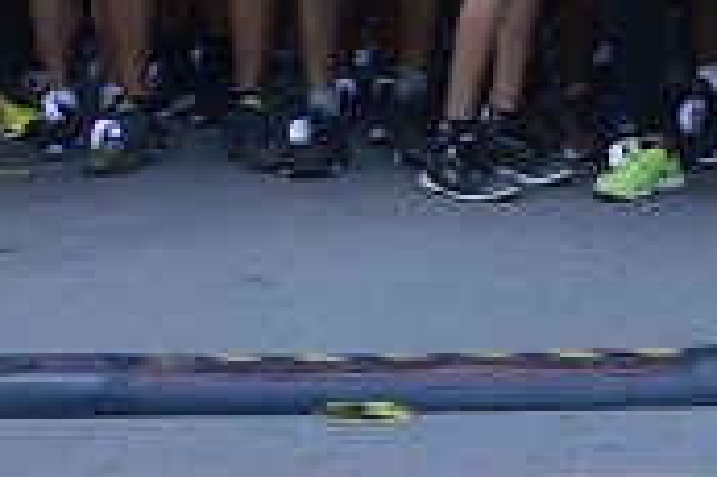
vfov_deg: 5.9
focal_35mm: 222
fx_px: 4417
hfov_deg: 9.3
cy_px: -713
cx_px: 593
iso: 100
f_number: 5.6
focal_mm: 32
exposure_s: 1/80
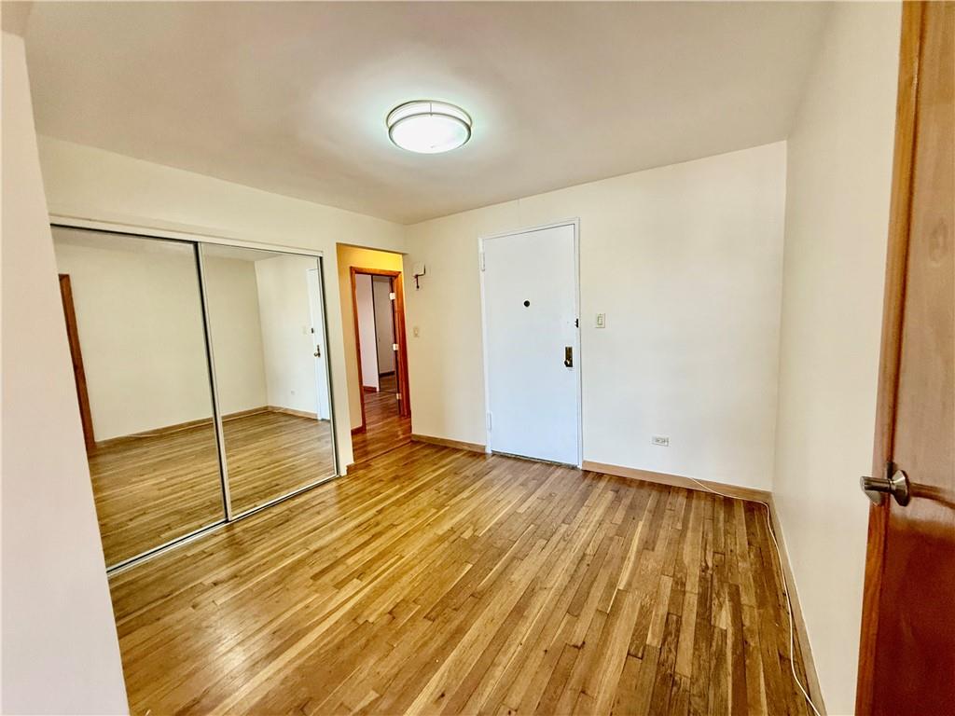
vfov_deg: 85.7
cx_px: 478
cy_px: 358
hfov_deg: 102.1
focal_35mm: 14
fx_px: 386
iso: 200
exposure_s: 1/60
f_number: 2.2
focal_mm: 2.22
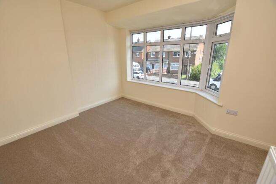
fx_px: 115
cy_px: 92
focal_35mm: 15
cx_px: 138
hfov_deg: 100.4
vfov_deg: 77.4
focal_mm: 10
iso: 100
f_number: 5.6
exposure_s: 1/125
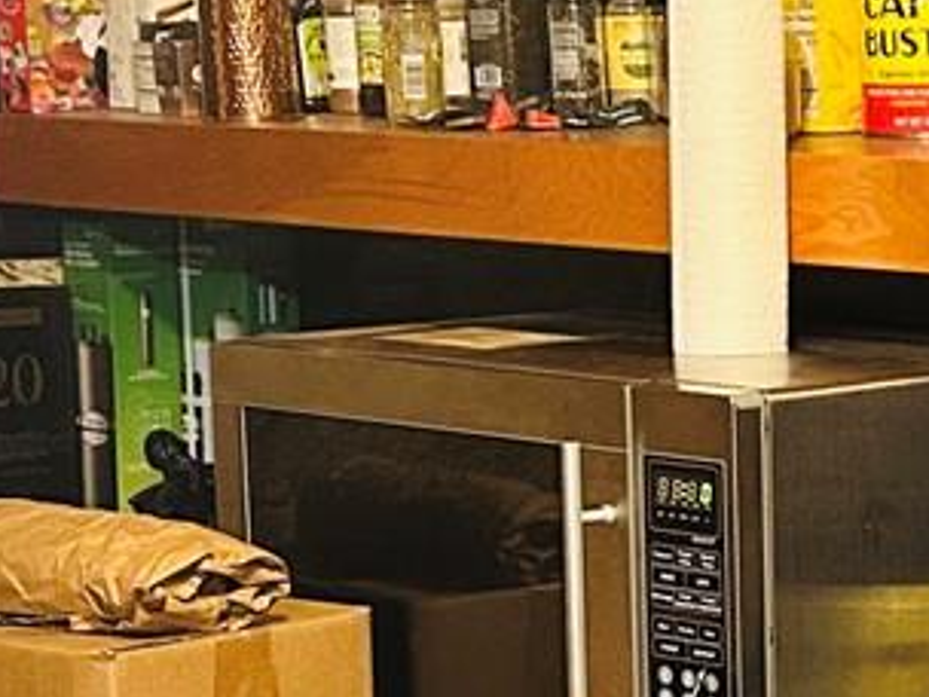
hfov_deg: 14.0
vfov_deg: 10.8
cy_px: 651
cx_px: 1057
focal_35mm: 137
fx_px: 3677
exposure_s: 1/60
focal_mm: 5.7
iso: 400
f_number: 1.5
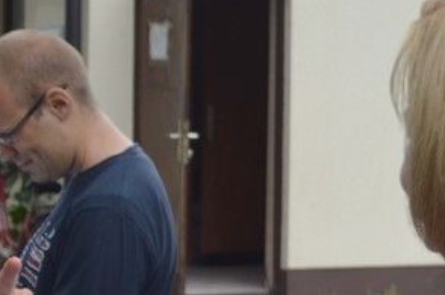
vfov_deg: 6.5
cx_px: -241
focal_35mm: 209
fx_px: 2579
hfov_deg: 9.6
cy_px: 430
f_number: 6.3
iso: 100
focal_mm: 32
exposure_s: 1/160
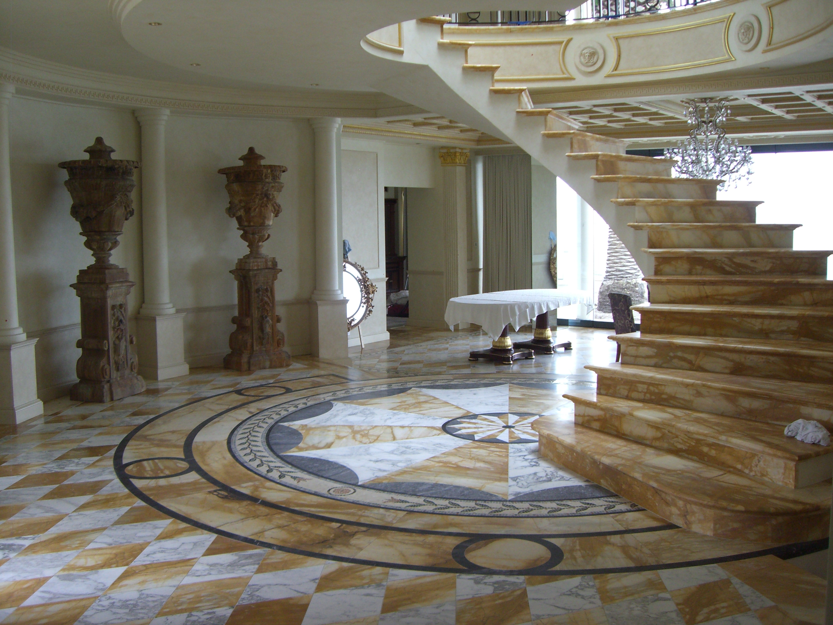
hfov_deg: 49.0
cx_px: 416
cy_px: 312
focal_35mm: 38
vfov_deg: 37.7
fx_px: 914
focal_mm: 6.2
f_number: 2.7
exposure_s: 1/100
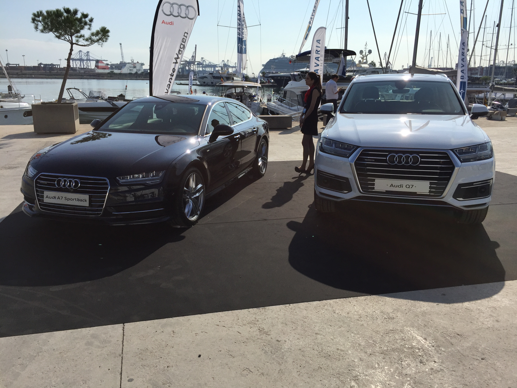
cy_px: 194
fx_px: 433
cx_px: 258
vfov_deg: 48.2
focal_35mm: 29
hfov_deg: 61.7
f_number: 2.2
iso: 32
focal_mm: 4.15
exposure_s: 1/4950
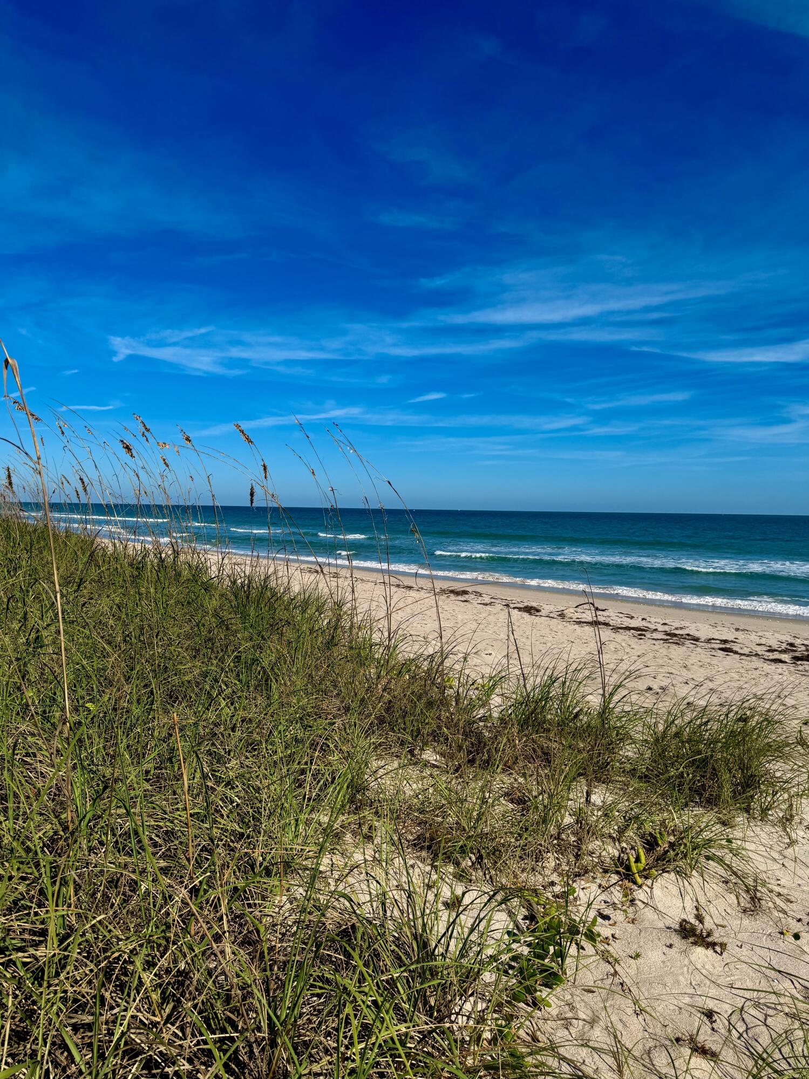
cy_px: 540
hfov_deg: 56.8
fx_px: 748
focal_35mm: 24
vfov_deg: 71.6
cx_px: 404
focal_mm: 6.76
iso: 80
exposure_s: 1/10309
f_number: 1.78
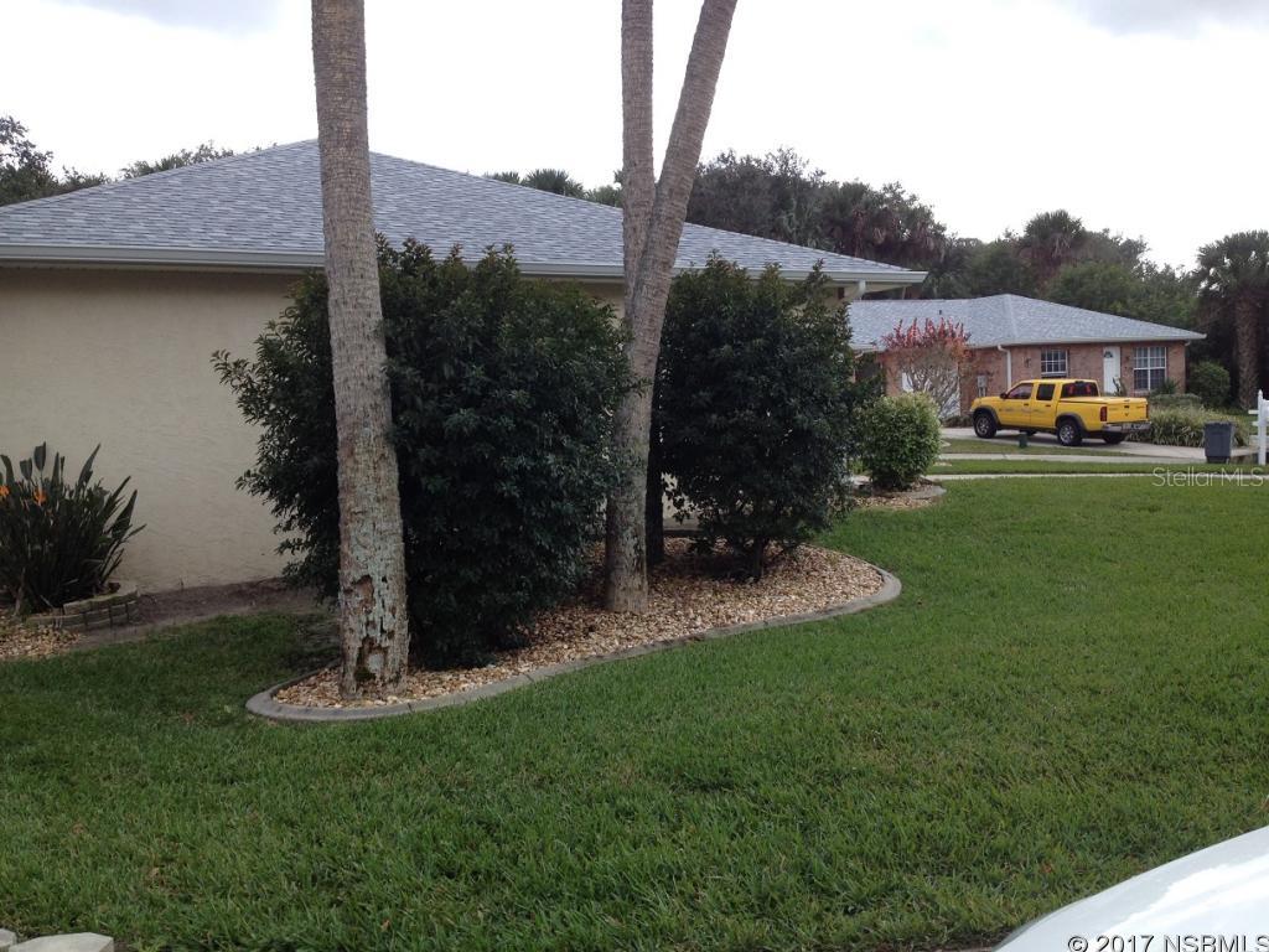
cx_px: 634
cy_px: 476
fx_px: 1283
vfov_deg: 40.7
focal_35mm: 35
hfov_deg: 52.6
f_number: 2.4
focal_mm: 4.28
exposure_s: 1/800
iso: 50
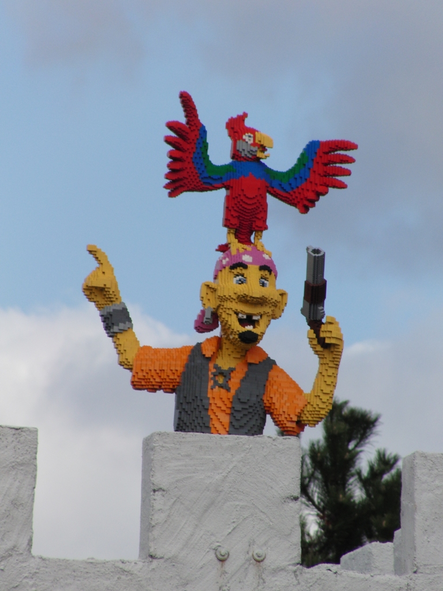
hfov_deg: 2.9
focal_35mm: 520
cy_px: 296
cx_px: 222
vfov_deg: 3.8
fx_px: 8873
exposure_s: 1/640
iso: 100
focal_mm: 92
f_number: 5.6
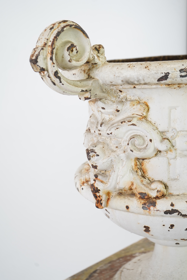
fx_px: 374
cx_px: 94
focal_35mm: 48
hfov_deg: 28.1
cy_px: 140
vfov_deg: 41.1
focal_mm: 48
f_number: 4.5
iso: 400
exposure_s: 1/60
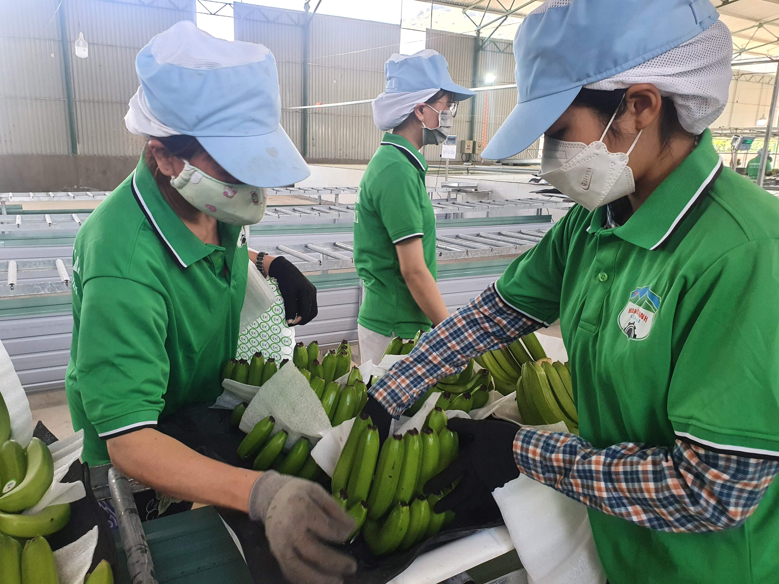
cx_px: 390
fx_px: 585
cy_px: 292
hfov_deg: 67.3
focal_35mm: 26
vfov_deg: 53.1
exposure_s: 1/100
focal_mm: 4.32
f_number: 2.4
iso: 200
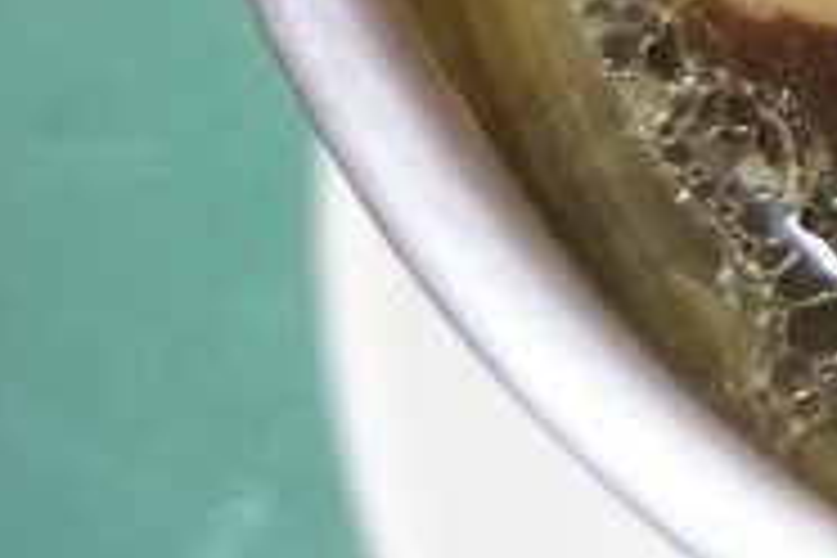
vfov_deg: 6.8
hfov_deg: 9.3
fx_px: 4603
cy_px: -457
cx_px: 2043
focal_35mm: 198
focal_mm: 24
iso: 2500
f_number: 4.5
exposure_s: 1/60
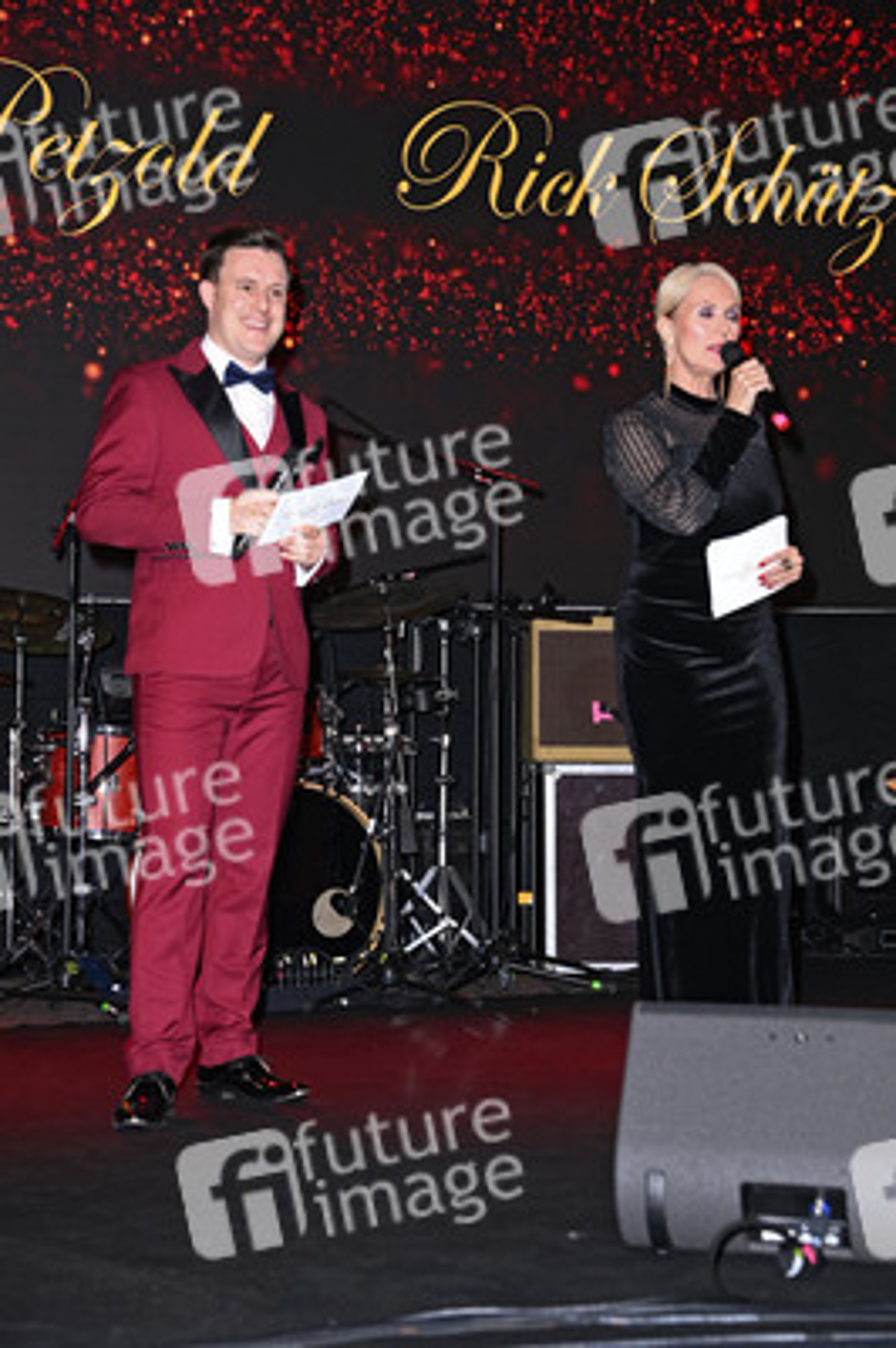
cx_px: 448
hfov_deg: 17.5
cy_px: 674
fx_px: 2917
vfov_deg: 26.0
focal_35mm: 78
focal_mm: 78
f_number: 5.6
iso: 800
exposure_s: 1/250
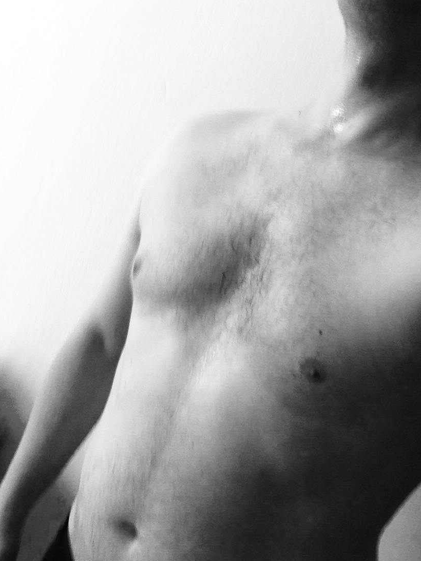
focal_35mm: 41
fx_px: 665
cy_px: 250
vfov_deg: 45.7
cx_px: 244
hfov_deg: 35.1
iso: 40
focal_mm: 2.18
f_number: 2.4
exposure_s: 1/30
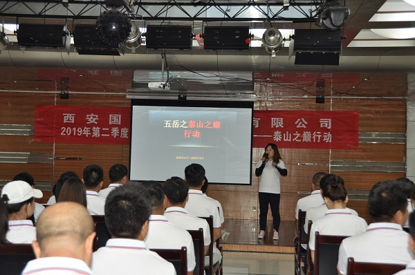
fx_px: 621
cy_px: 138
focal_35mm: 54
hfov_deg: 36.9
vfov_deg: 25.0
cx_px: 208
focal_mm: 36
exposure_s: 1/30
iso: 800
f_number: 4.2
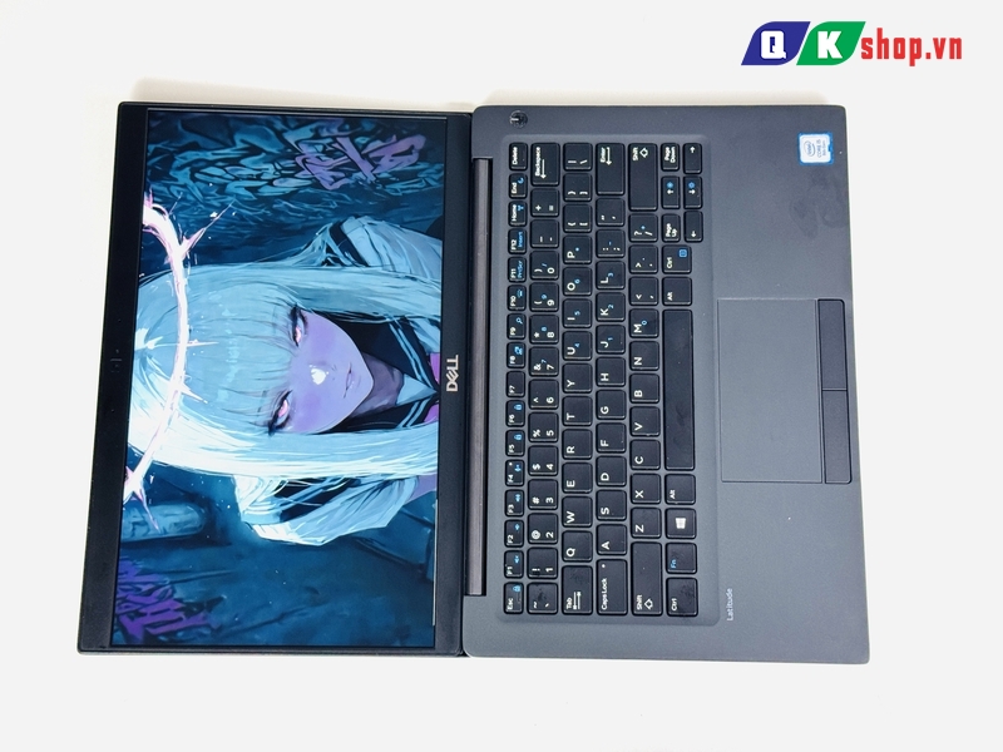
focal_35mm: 48
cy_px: 376
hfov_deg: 39.7
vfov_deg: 30.3
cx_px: 502
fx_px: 1391
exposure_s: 1/50
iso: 64
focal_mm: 6.76
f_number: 1.78
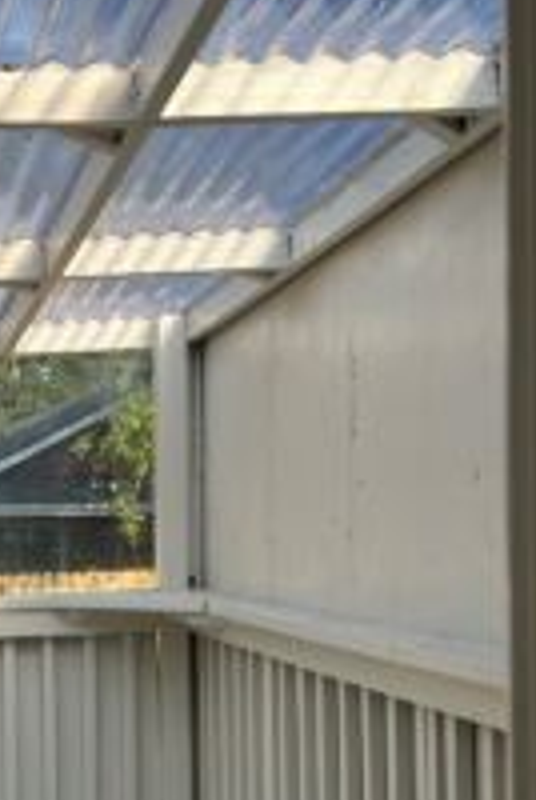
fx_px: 1202
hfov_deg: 23.2
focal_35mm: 54
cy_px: 536
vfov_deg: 36.4
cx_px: -96
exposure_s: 1/3831
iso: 50
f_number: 1.5
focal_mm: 5.7
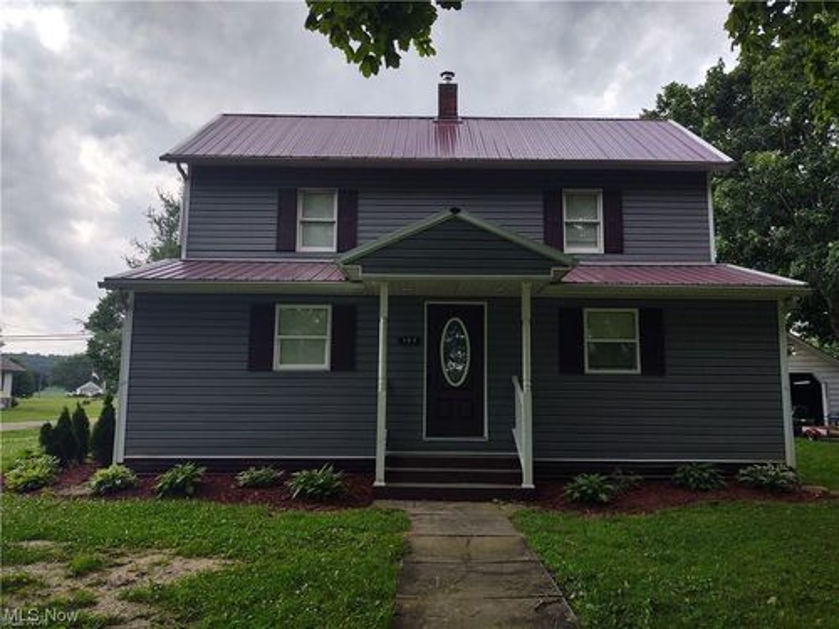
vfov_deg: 51.4
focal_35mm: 27
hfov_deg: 65.3
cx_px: 420
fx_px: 654
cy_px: 314
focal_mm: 4.75
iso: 100
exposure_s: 1/2226
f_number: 1.7
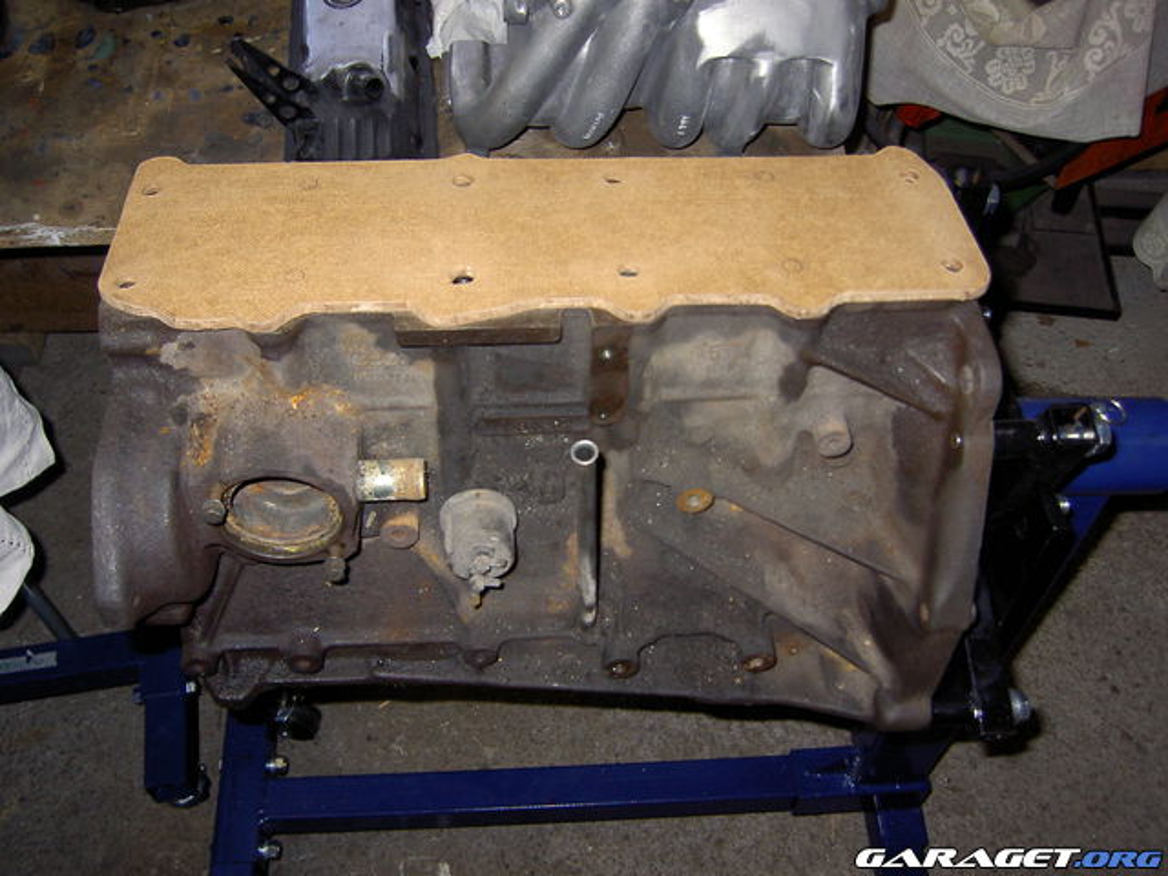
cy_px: 438
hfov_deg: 54.0
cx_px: 584
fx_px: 1147
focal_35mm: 34
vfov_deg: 41.8
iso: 100
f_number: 2.8
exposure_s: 1/60
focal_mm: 5.6
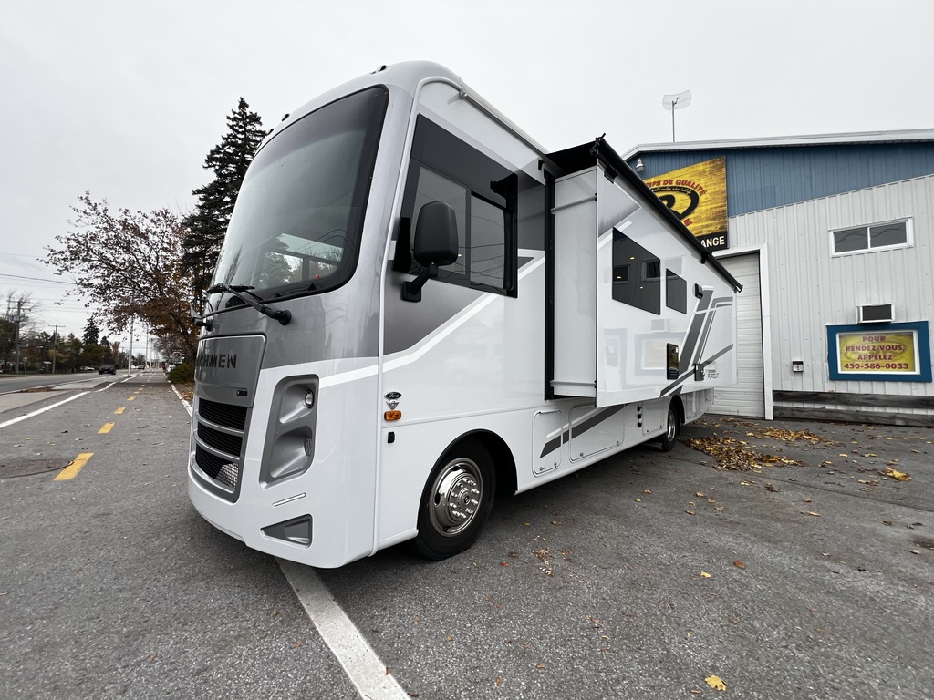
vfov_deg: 89.9
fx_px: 351
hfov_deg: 106.2
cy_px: 350
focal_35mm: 13
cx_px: 467
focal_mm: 1.57
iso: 32
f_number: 1.8
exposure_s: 1/283
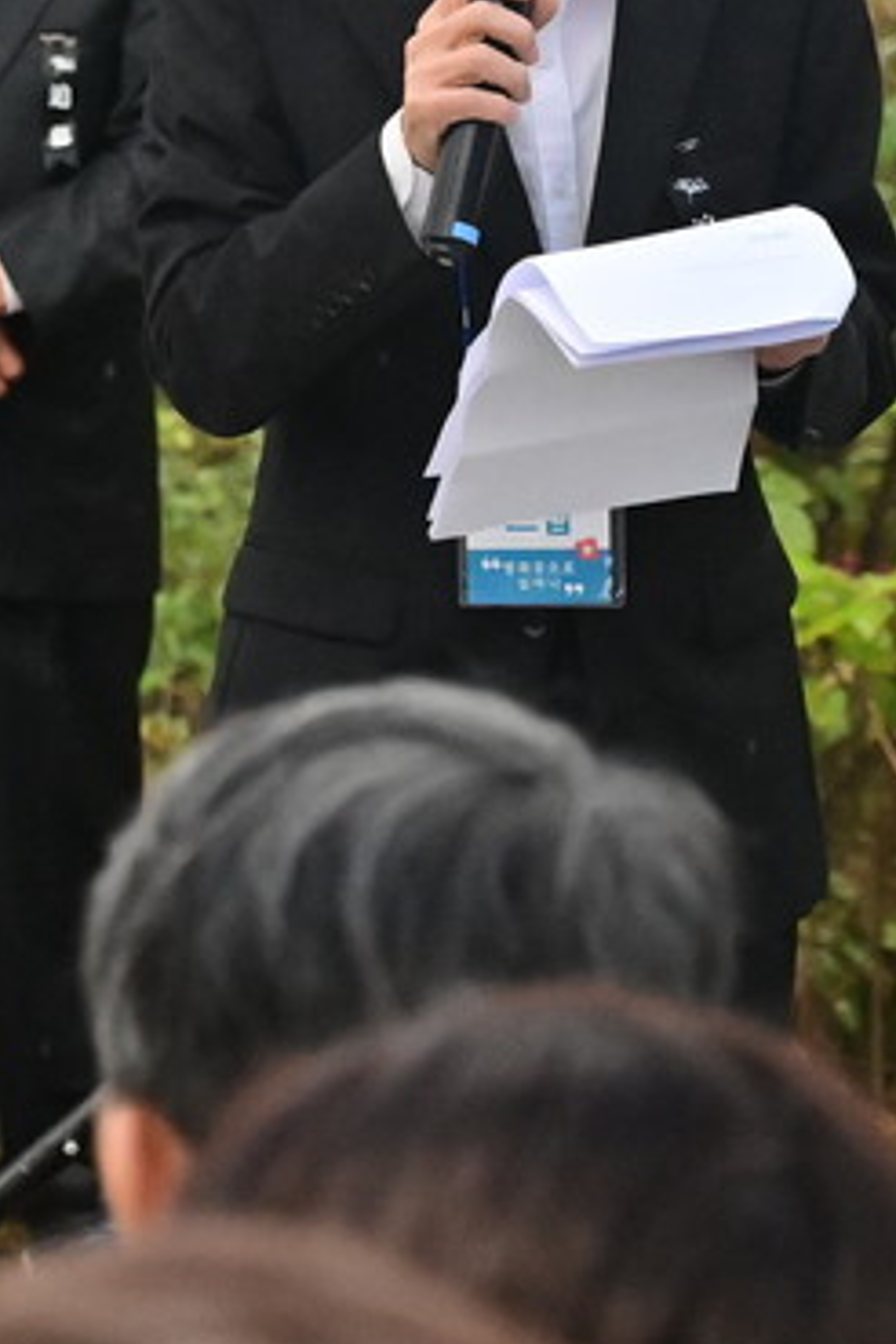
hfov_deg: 6.2
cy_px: 237
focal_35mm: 222
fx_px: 8287
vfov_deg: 9.2
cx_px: 200
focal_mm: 64
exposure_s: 1/800
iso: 10000
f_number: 4
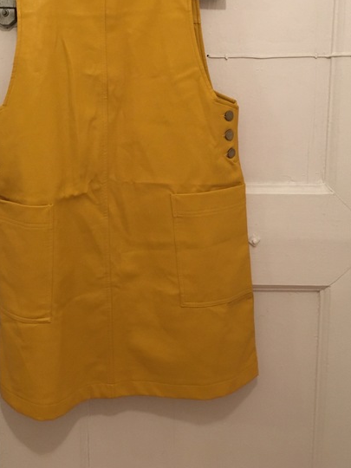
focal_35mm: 43
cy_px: 149
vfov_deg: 43.1
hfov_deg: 33.4
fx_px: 581
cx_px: 132
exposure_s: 1/33
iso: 250
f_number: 2.2
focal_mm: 4.15
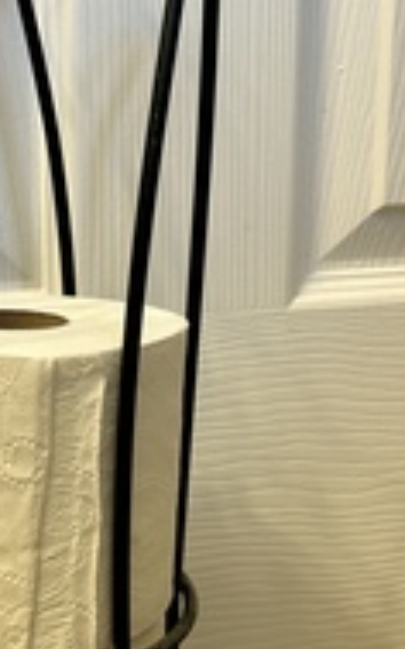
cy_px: 393
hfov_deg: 19.2
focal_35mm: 66
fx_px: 1166
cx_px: 7
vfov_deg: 31.0
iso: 64
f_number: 1.5
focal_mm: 5.7
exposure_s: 1/60
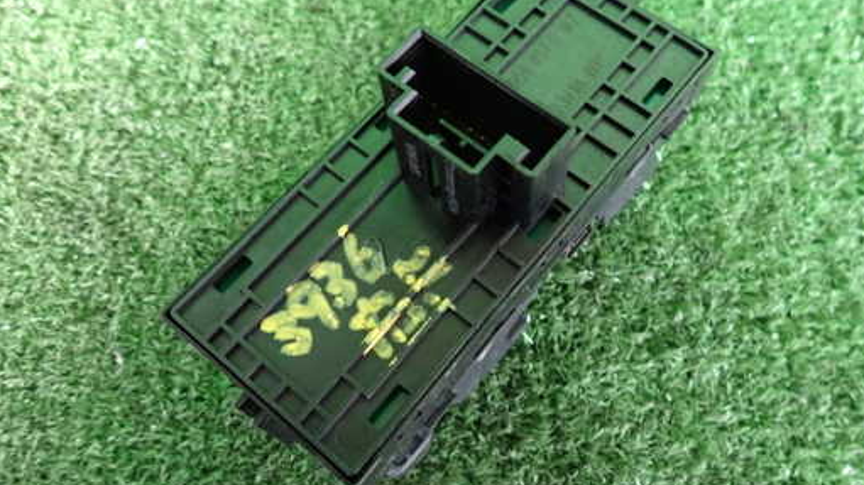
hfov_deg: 60.9
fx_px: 733
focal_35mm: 32
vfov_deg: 36.6
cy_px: 226
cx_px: 477
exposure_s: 1/25
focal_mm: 4.5
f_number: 2
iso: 800
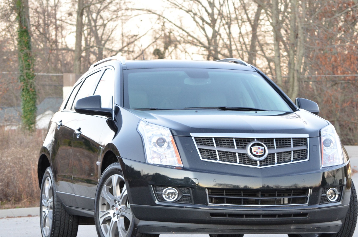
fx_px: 1856
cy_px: 136
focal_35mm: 187
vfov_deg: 7.3
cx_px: 205
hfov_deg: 11.0
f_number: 9
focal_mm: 100
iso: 800
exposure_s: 1/30
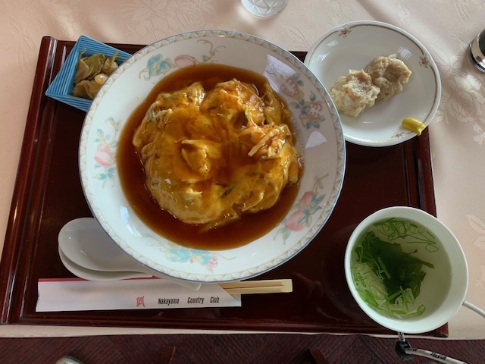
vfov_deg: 53.1
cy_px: 182
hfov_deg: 67.3
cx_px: 242
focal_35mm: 26
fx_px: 364
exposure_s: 1/50
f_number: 1.8
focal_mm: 4.25
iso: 50
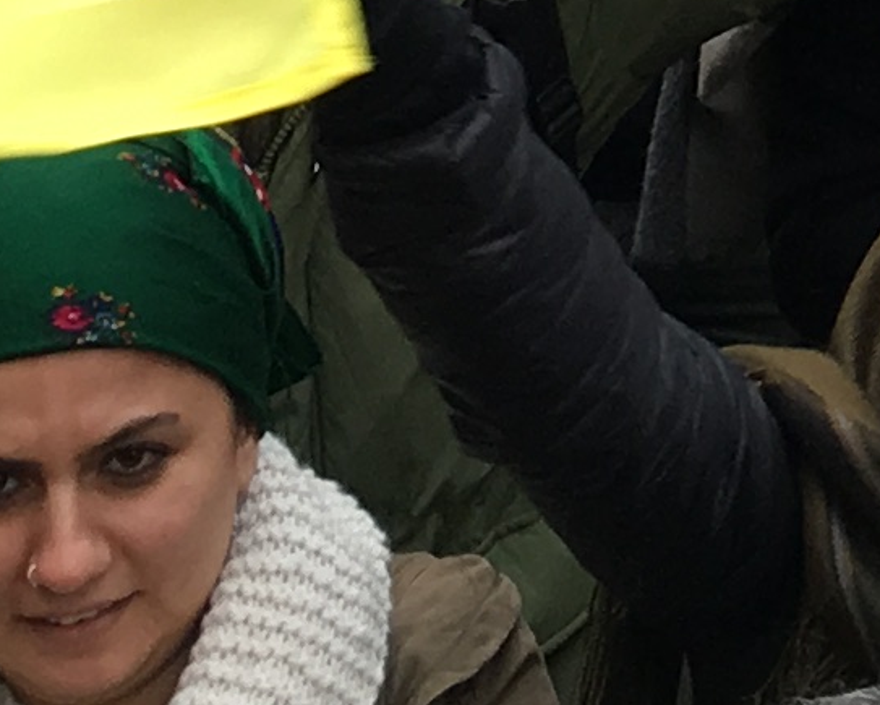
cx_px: 1754
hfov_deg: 8.7
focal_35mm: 210
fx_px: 5472
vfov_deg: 6.7
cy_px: -1347
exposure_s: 1/100
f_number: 2.2
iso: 25
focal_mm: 4.15
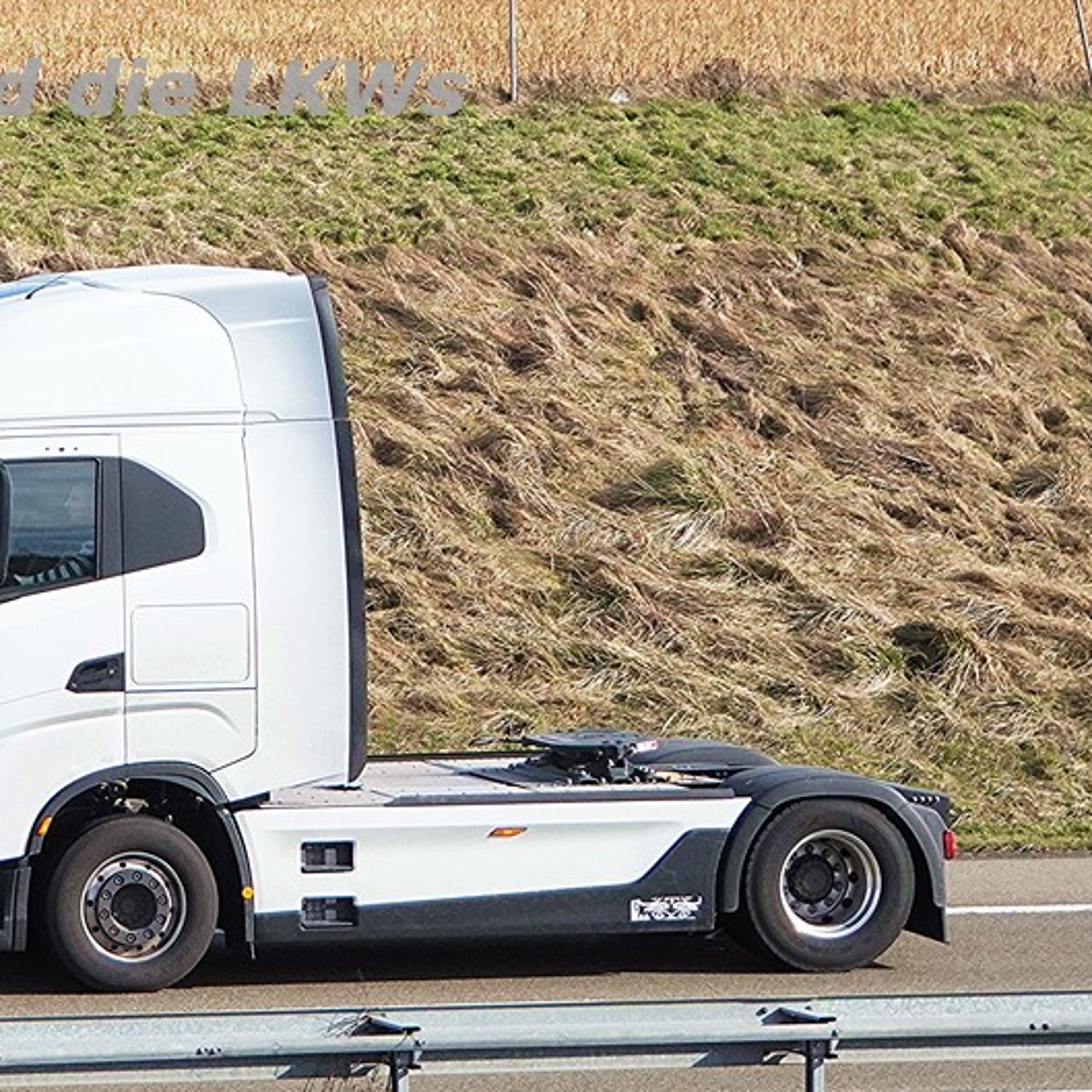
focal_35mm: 118
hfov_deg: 14.7
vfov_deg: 14.7
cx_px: 289
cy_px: 546
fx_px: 4219
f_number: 5.6
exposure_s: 1/4000
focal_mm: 61.3
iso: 1600
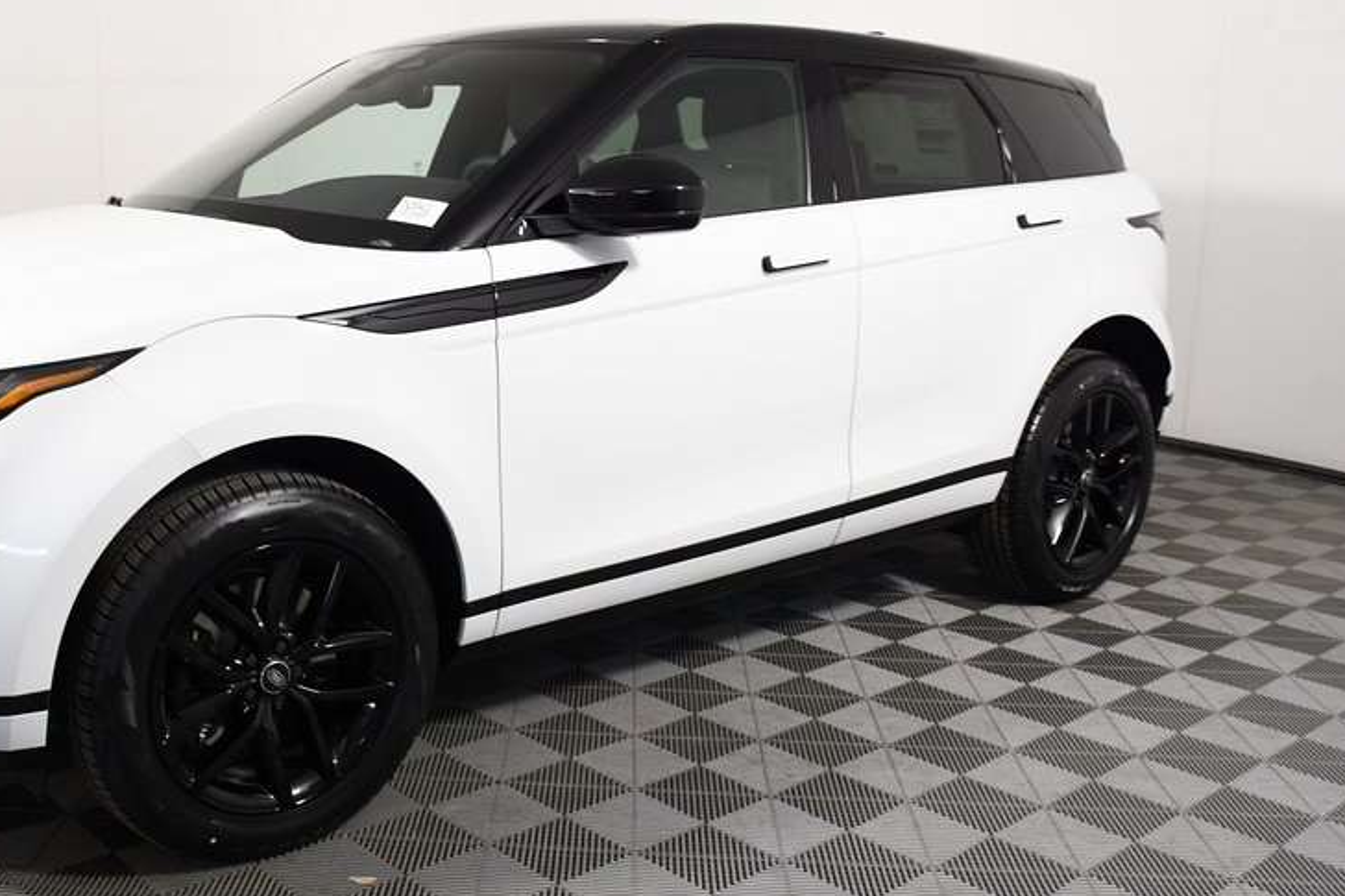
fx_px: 1419
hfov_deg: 49.6
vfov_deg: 35.0
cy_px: 454
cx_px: 421
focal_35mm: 38
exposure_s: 1/200
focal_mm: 18
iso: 1250
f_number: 5.6
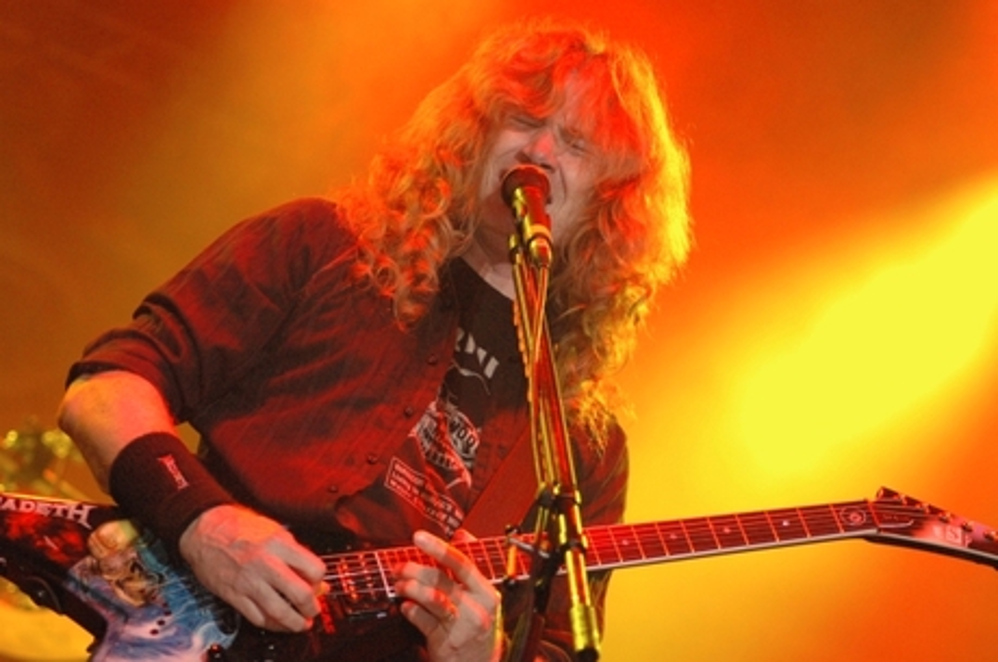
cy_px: 331
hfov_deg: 13.7
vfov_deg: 9.1
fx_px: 4151
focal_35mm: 150
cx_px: 499
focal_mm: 100
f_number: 4.2
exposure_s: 1/250
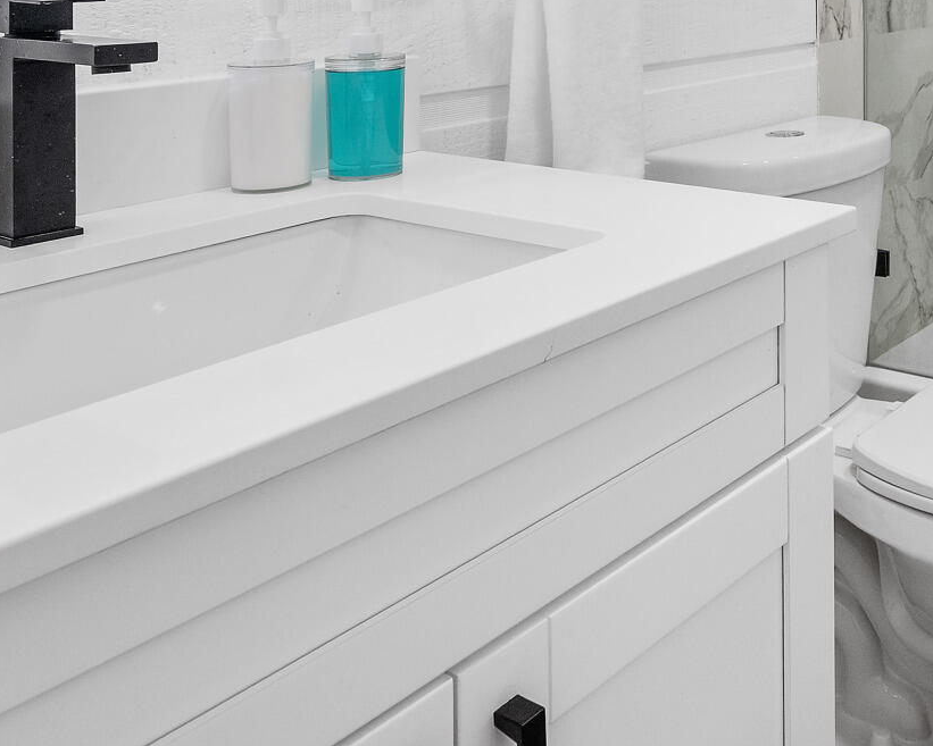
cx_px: 882
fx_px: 1105
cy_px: -87
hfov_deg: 41.3
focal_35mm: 40
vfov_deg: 32.5
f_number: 8
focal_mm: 14
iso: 500
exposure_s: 1/40
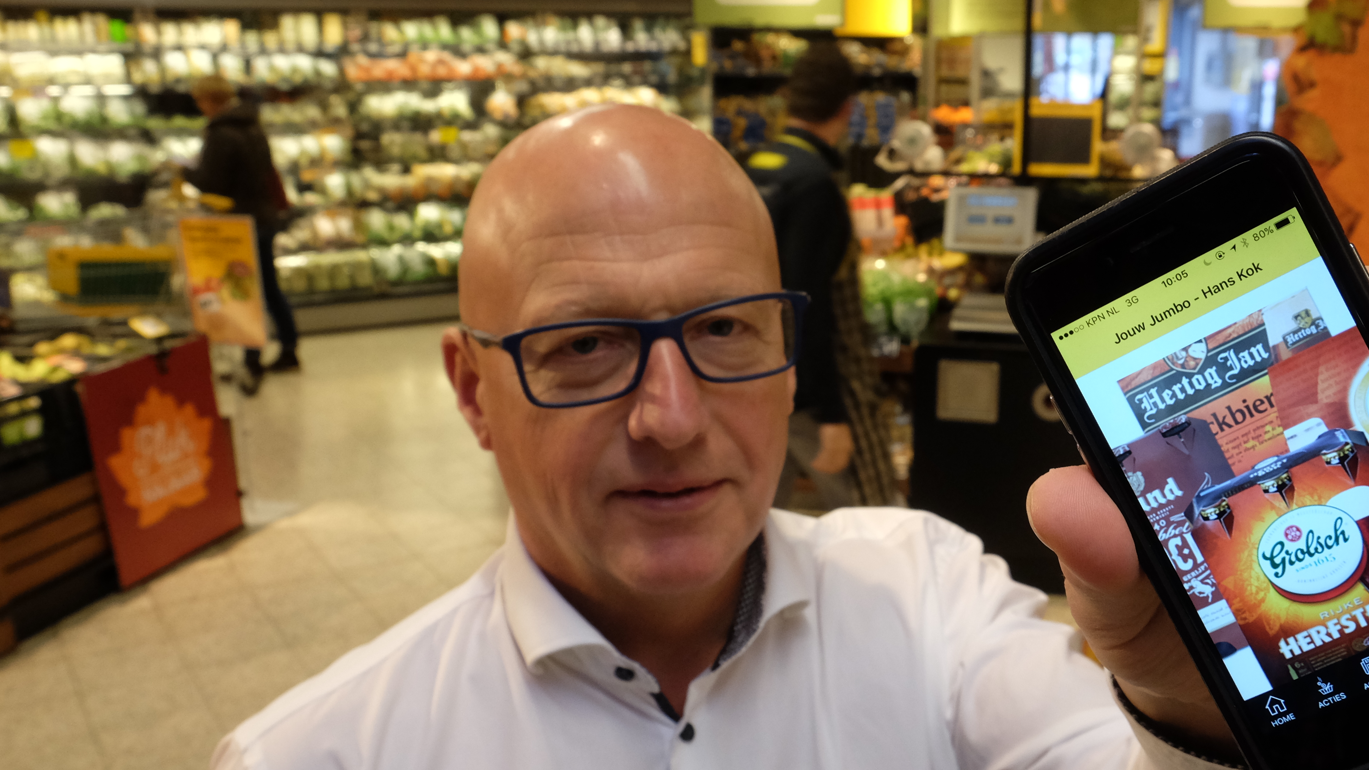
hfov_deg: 53.5
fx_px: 1343
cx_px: 847
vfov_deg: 31.9
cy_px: 462
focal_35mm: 37
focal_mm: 18
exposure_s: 1/30
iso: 1600
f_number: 8
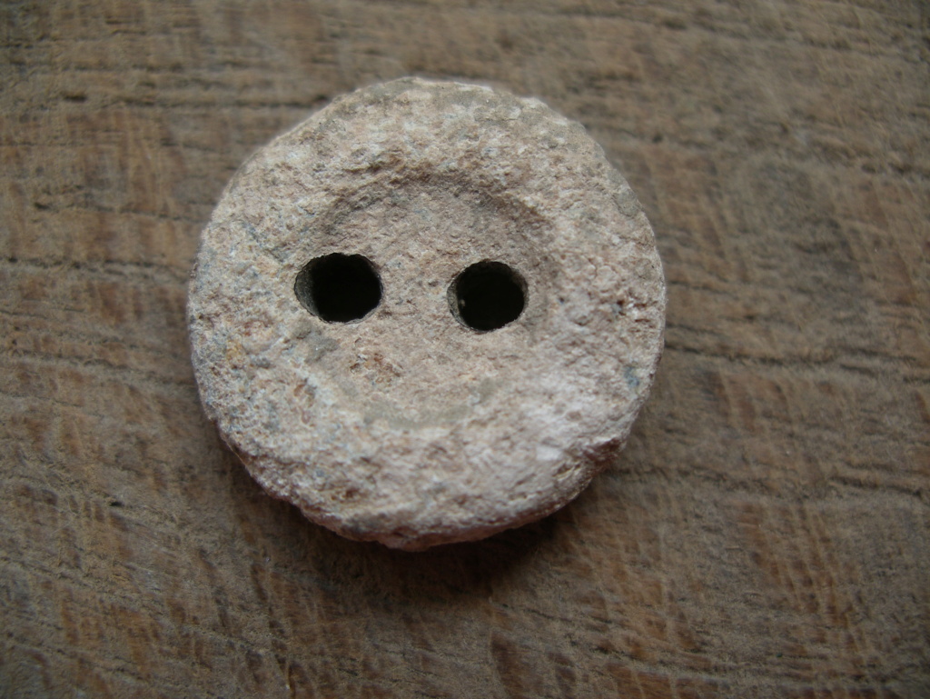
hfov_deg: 50.1
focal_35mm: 37
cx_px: 465
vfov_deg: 38.7
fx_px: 995
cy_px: 350
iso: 80
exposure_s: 1/50
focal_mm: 7.8
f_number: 2.8
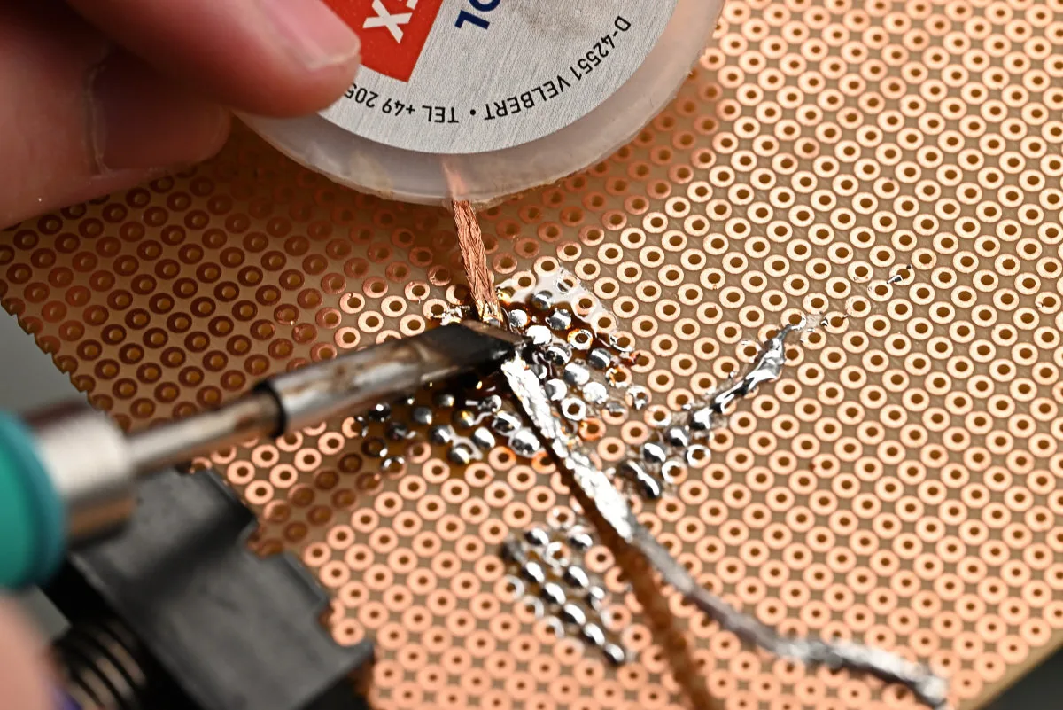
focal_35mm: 105
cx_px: 532
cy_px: 355
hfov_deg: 19.4
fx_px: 3101
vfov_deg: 13.1
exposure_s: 1/80
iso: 800
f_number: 9
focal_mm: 105
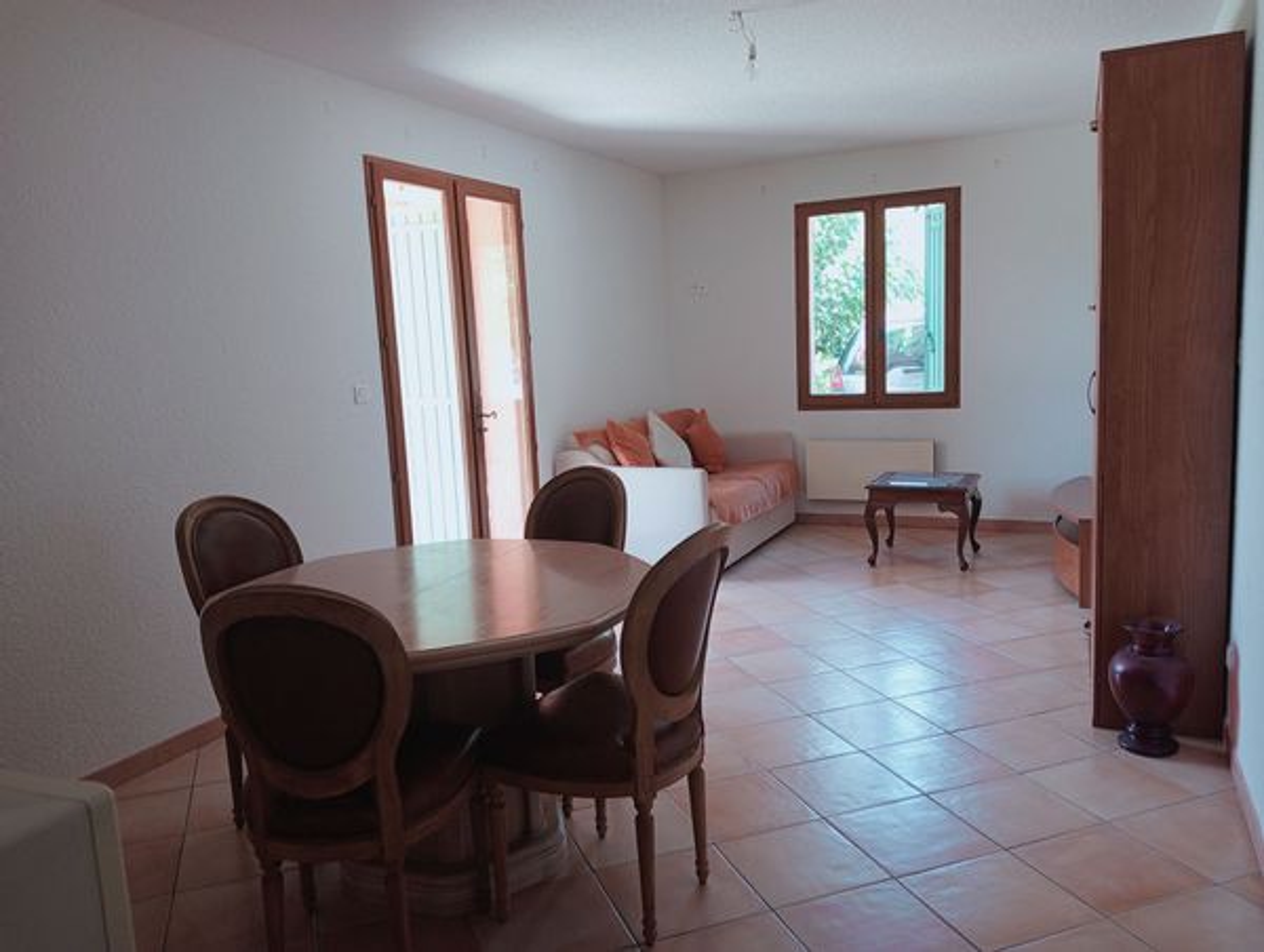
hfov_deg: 63.4
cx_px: 632
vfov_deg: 49.9
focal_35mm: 28
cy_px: 476
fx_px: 1024
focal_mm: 4.04
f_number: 1.8
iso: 252
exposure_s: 1/33.3
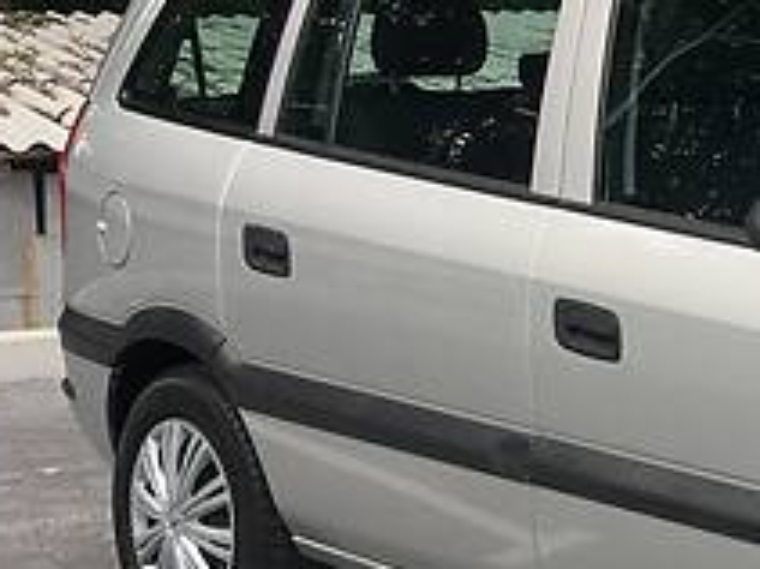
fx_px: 2414
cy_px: 360
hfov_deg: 16.7
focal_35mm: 110
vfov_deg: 13.4
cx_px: 1048
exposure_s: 1/530
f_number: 2.2
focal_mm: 4.2
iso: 25
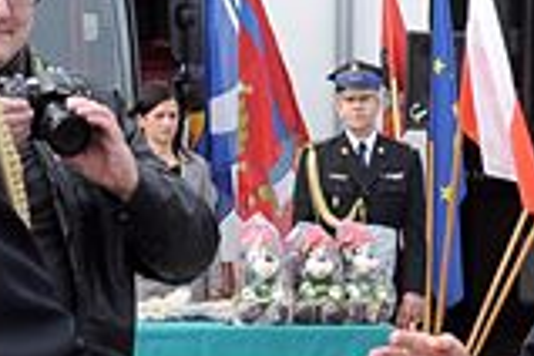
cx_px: 517
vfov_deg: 6.1
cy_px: 512
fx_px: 3322
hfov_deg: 9.1
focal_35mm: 224
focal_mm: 28
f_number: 9
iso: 500
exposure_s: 1/320
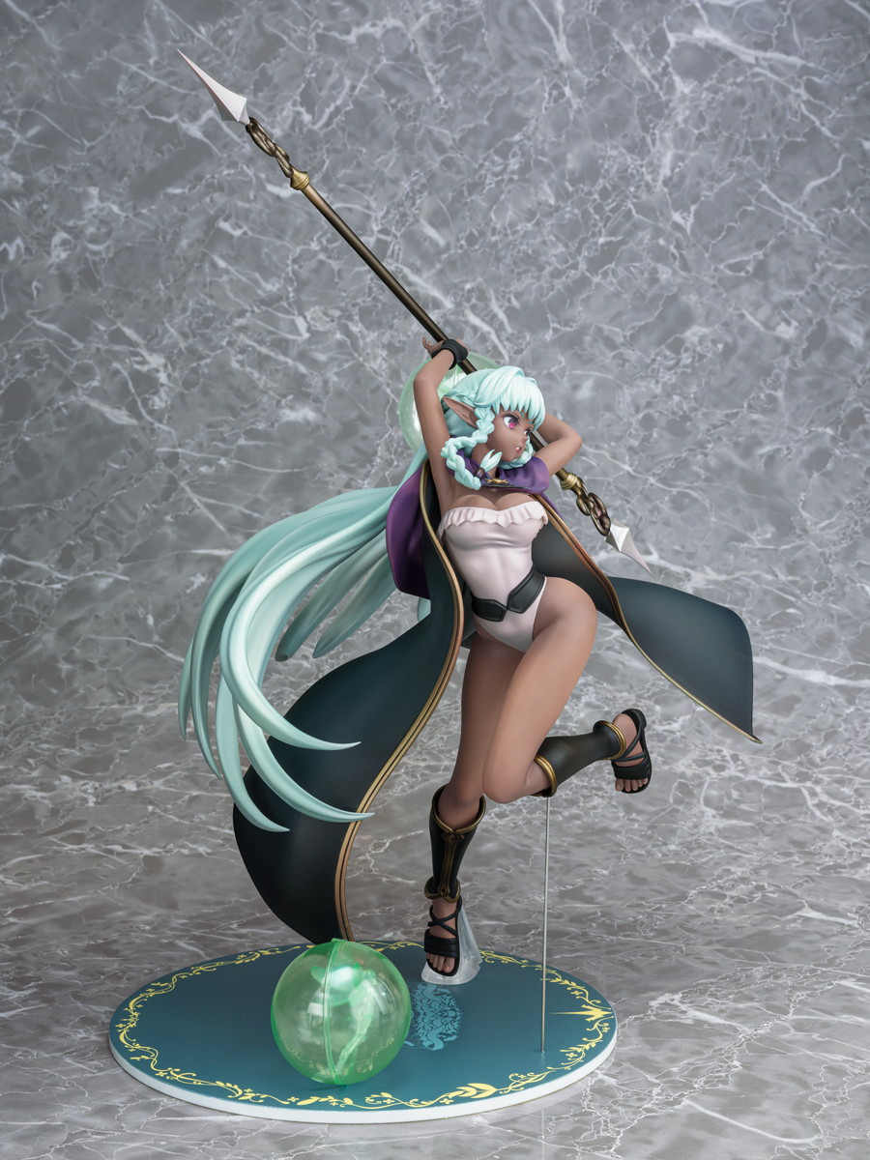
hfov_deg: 28.6
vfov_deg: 37.5
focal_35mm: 51
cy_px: 580
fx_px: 1709
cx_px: 435
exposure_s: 1/100
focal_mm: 64
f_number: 22
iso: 200
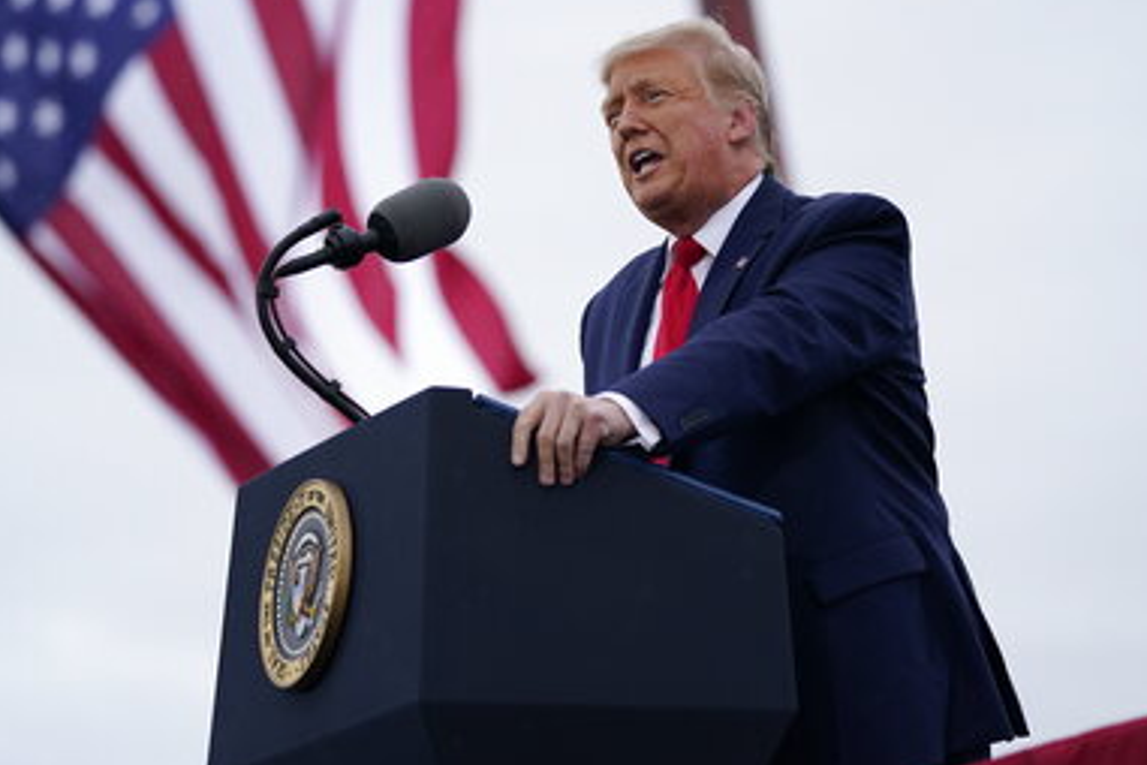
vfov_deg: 9.2
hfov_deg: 13.8
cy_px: 279
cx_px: 563
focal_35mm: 149
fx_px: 4747
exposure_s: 1/1600
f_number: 2.8
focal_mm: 111
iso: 1250
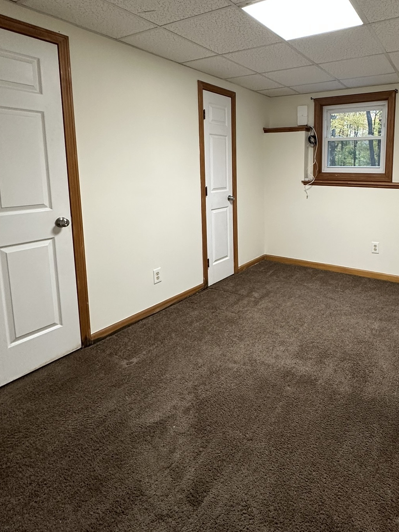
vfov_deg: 77.8
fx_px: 323
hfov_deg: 61.3
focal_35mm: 21
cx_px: 278
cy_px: 205
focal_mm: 2.22
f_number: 2.2
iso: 250
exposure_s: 1/60
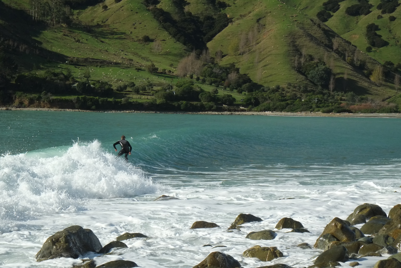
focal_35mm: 83
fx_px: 925
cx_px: 200
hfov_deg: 24.5
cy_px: 134
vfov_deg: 16.5
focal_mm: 55
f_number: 20
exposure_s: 1/420
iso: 3200
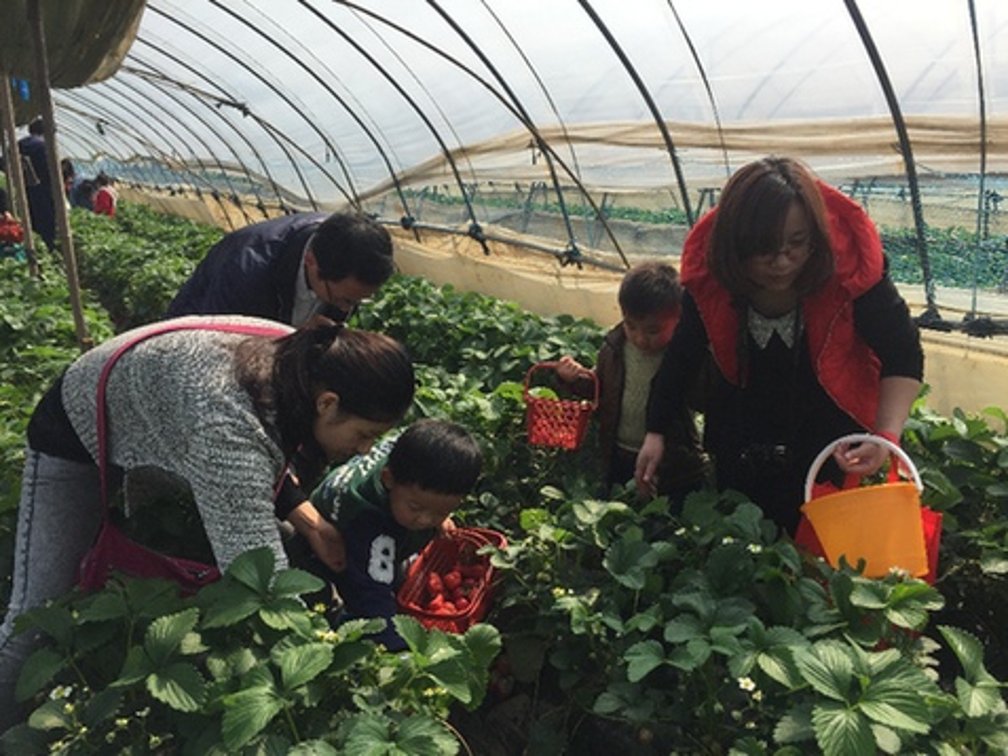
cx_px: 504
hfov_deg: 61.6
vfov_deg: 48.2
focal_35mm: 29
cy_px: 378
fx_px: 845
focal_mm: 4.15
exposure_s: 1/1799
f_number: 2.2
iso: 32
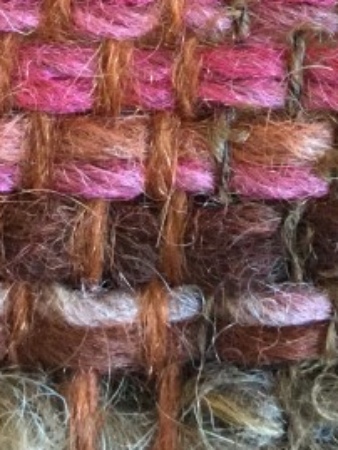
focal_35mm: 118
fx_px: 1535
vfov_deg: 15.2
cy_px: -263
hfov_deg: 12.5
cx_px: 279
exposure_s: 1/17
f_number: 2.4
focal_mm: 3.3
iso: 200
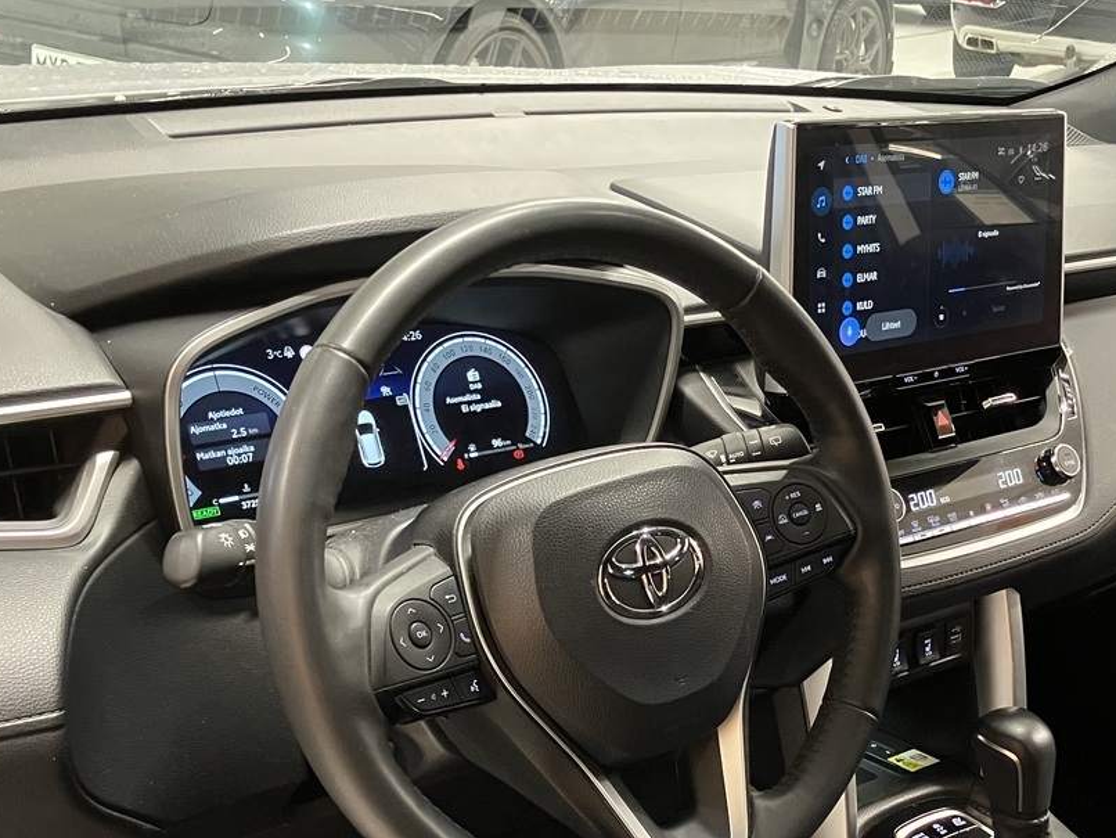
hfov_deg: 37.7
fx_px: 1612
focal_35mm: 50
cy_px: 701
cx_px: 756
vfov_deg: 28.3
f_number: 1.8
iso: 500
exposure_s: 1/25
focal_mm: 3.99
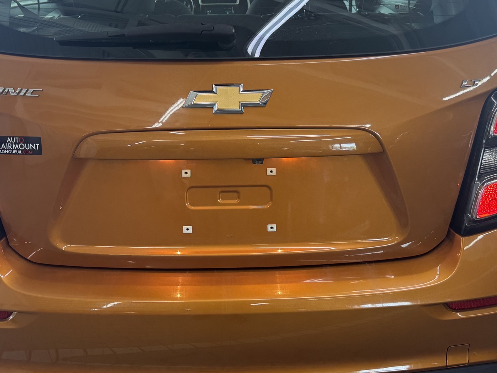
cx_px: 227
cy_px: 140
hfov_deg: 46.7
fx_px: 574
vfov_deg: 35.8
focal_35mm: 40
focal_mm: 6.76
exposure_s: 1/120
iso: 200
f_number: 1.78
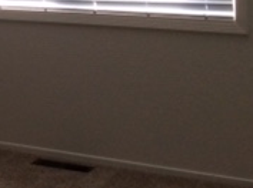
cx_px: -106
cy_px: -43
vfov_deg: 12.4
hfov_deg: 15.9
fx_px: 846
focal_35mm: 116
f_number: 2.4
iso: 50
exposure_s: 1/24
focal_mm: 3.3
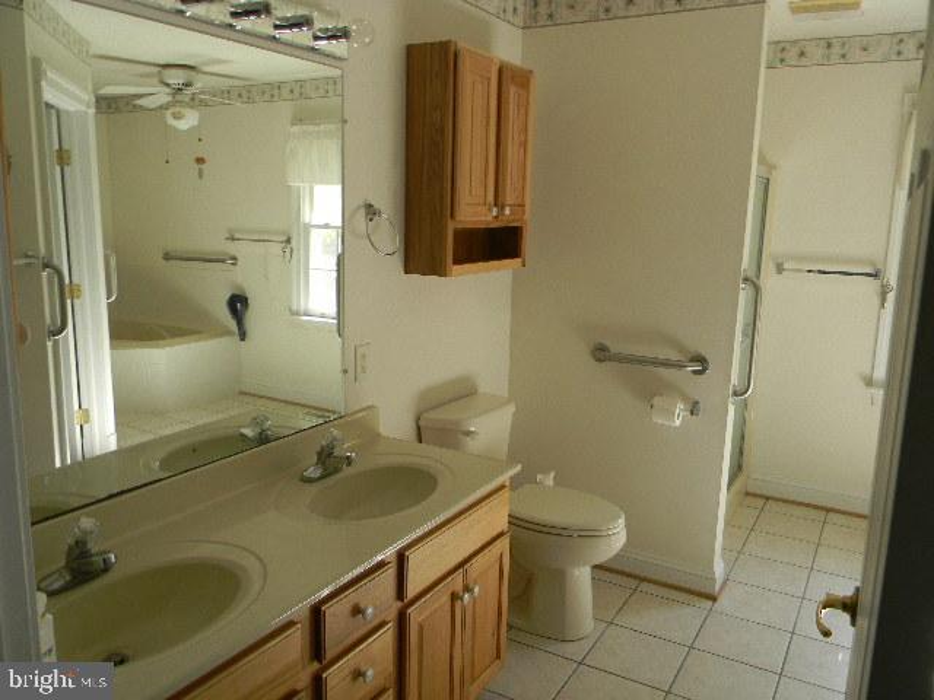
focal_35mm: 28
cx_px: 467
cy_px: 350
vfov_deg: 49.7
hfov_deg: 63.4
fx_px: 755
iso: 97
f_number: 3.5
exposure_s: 1/30
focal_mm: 5
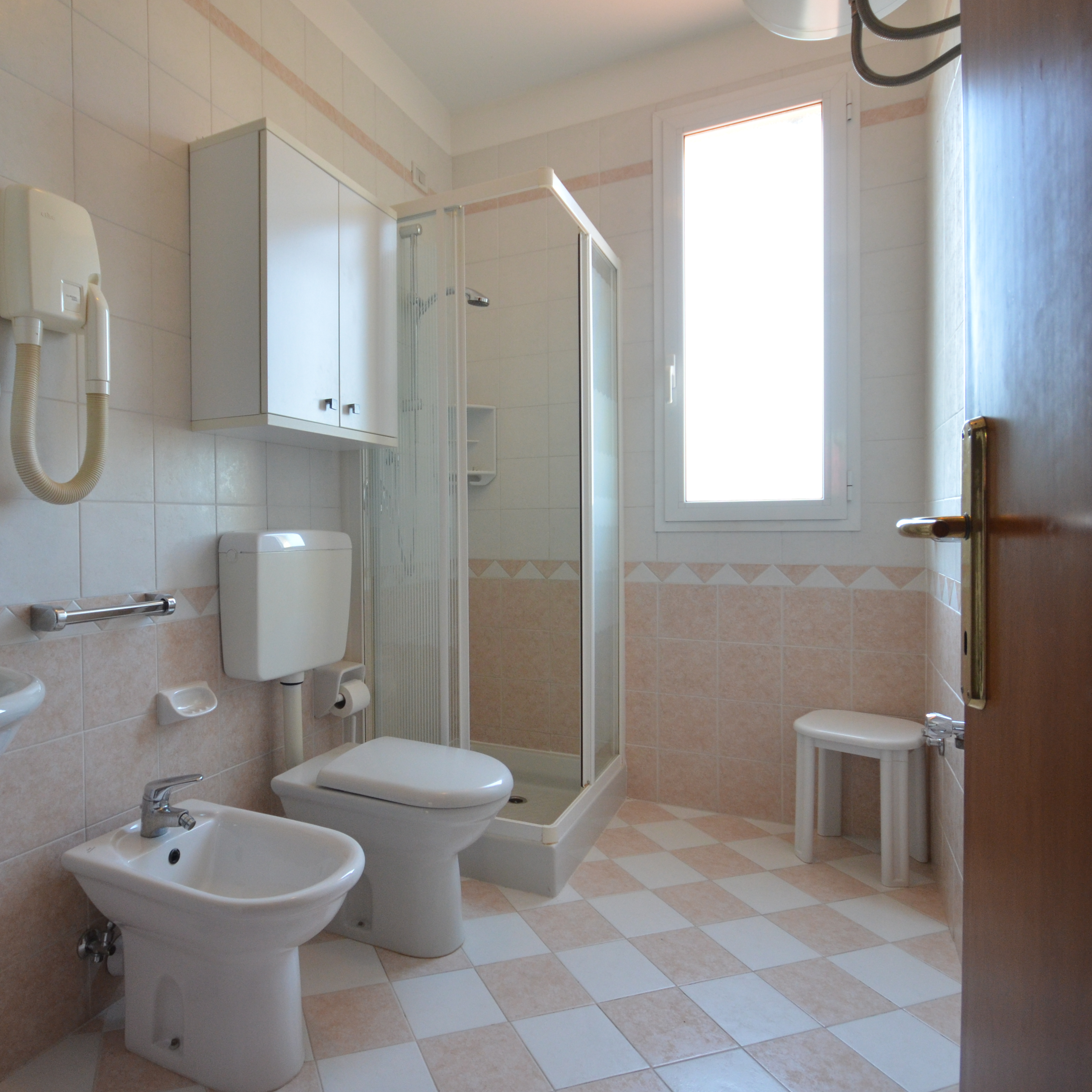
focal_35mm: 20
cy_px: 535
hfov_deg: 73.2
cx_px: 392
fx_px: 714
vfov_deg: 74.8
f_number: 5.6
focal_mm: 10
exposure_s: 1/125
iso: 800
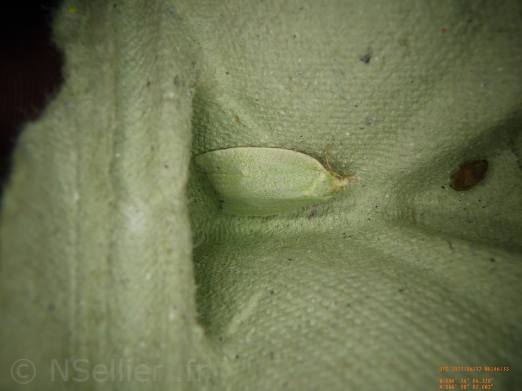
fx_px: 513
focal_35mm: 34
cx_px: 261
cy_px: 196
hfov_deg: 54.0
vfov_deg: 41.8
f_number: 4.6
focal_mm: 6.1
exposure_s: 1/1500
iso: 125
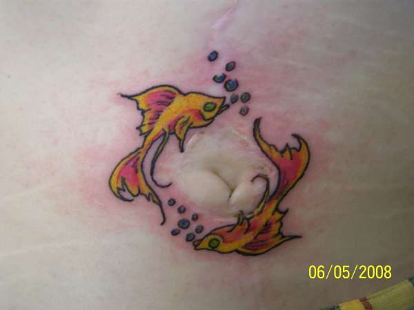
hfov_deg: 49.0
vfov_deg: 37.7
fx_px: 454
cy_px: 155
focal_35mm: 38
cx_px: 207
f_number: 2.8
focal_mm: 6.3
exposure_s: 1/30
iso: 125
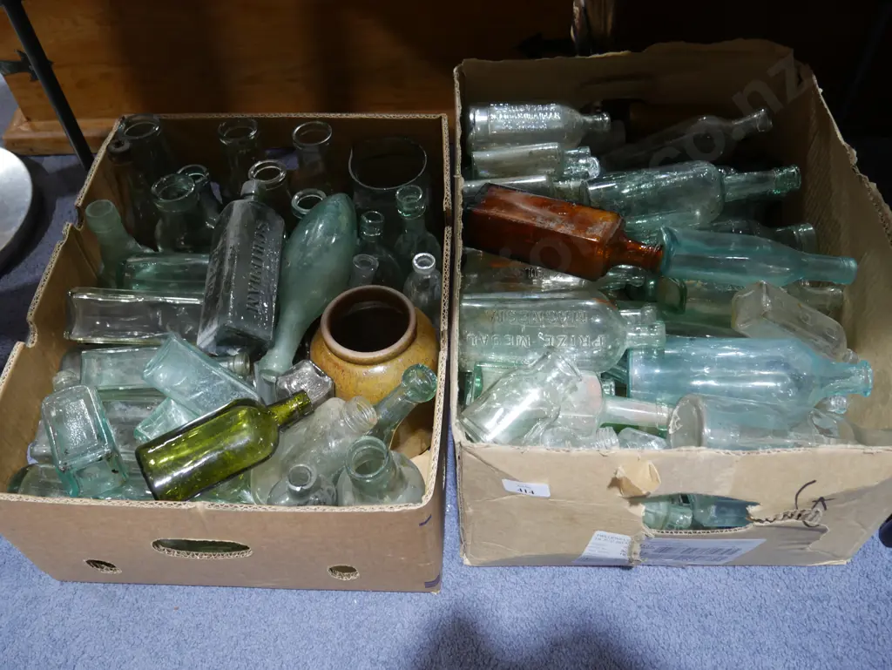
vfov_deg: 46.8
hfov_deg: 59.9
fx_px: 773
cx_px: 446
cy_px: 335
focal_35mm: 30
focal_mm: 15
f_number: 3.6
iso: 640
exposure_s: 1/60
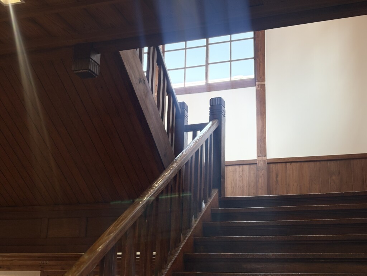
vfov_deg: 28.0
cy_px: 138
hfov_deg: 36.8
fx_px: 551
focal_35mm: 52
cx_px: 184
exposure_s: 1/154
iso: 25
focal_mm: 5.96
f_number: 1.6
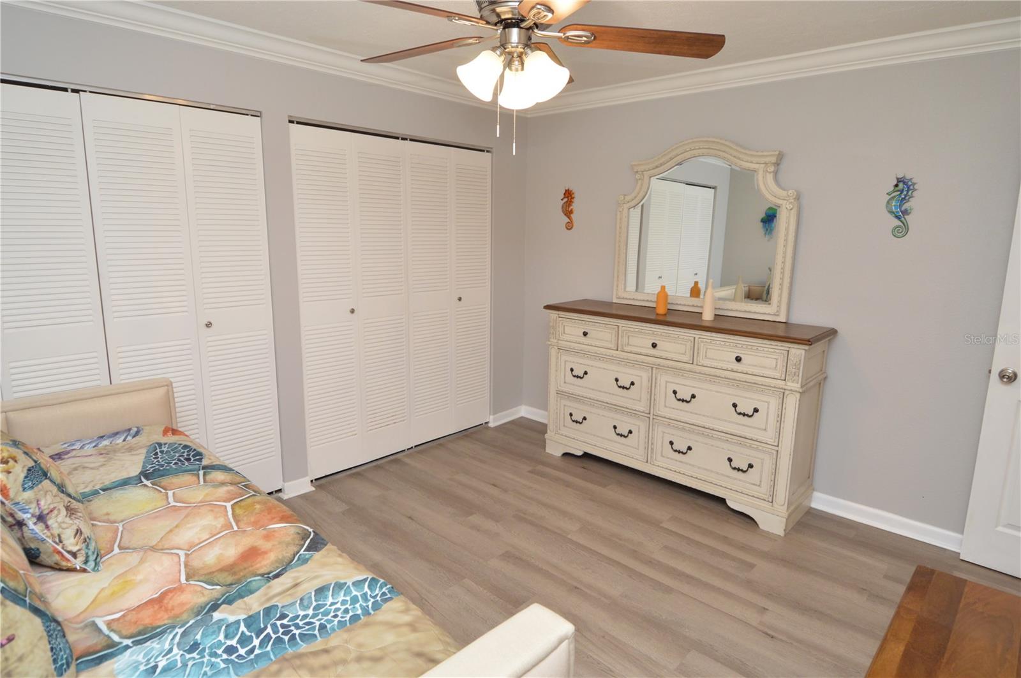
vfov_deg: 67.3
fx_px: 510
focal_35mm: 18
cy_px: 339
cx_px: 510
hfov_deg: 90.1
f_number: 4
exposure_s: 1/60
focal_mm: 12
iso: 400
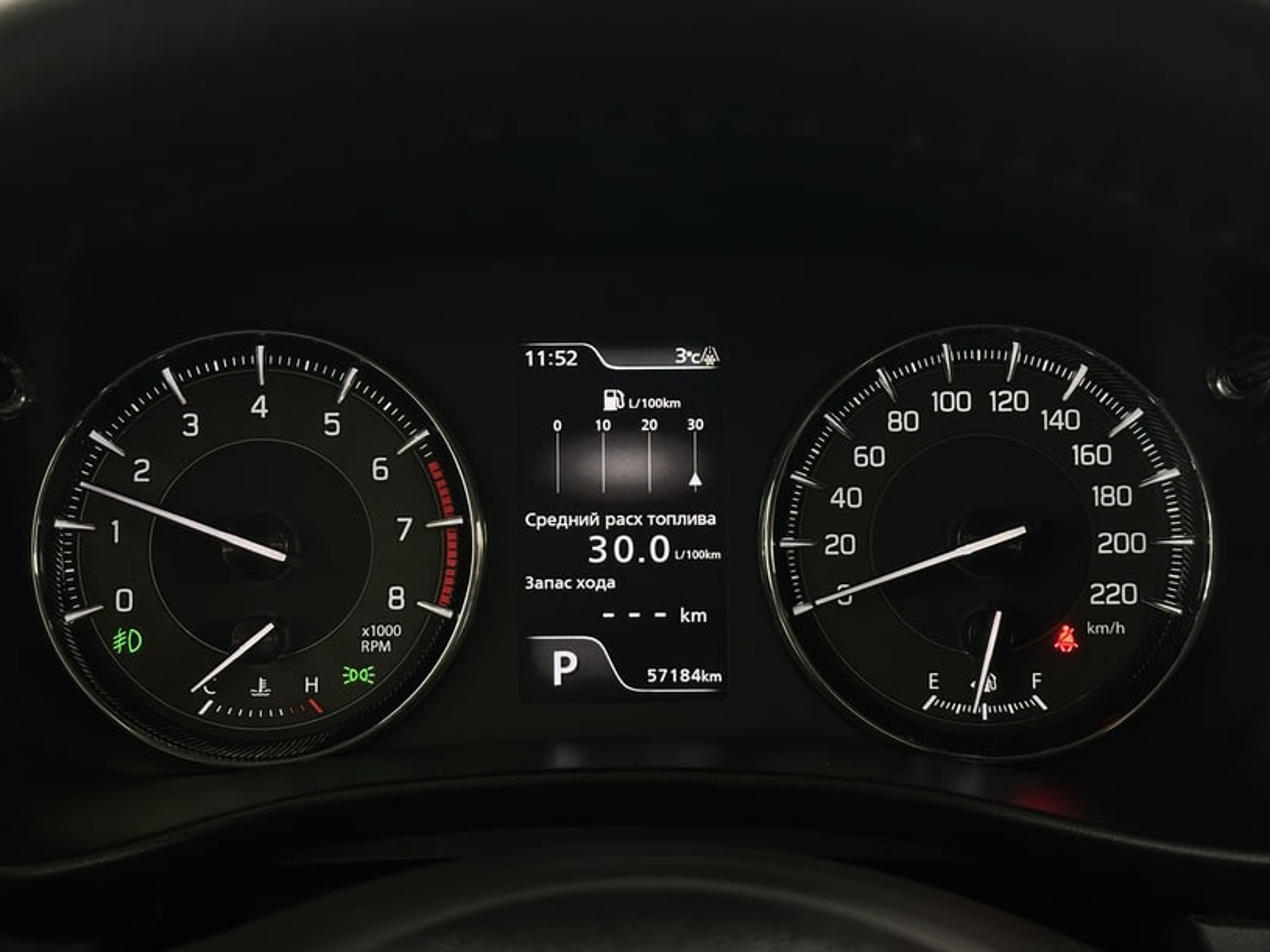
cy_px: 498
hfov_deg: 36.2
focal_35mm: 53
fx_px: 1944
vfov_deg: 27.5
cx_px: 608
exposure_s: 1/50
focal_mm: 6.86
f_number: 1.78
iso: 250
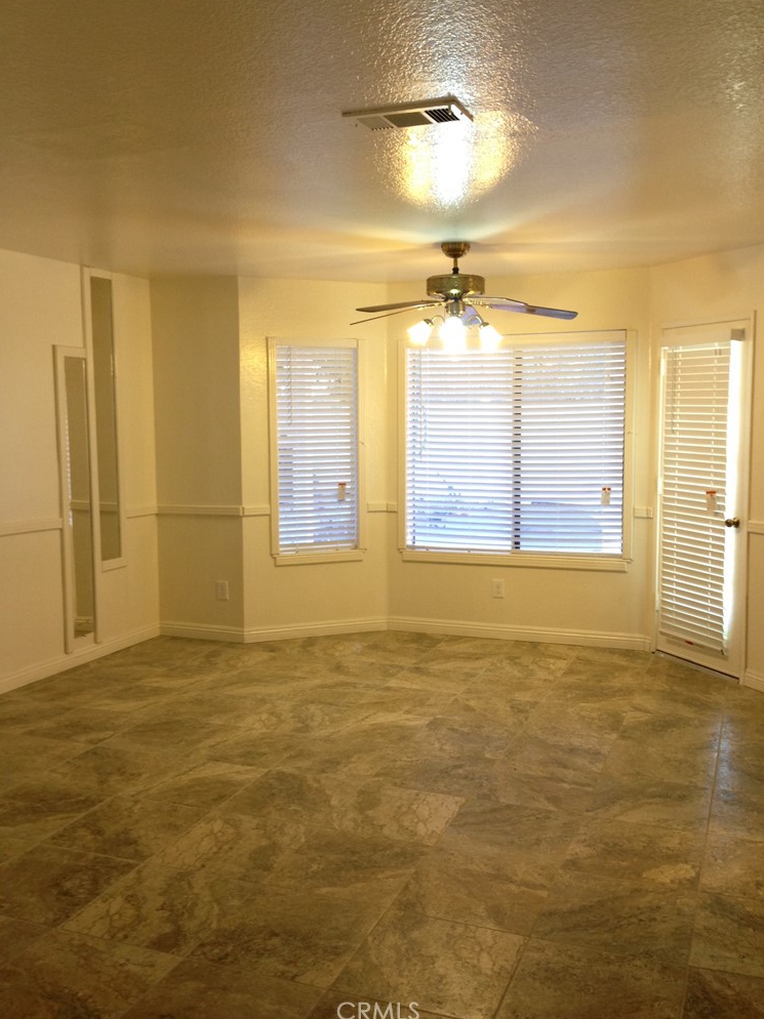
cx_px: 391
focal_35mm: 34
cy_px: 501
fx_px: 1001
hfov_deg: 41.8
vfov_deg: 54.0
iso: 100
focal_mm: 4.12
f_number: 2.4
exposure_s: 1/20
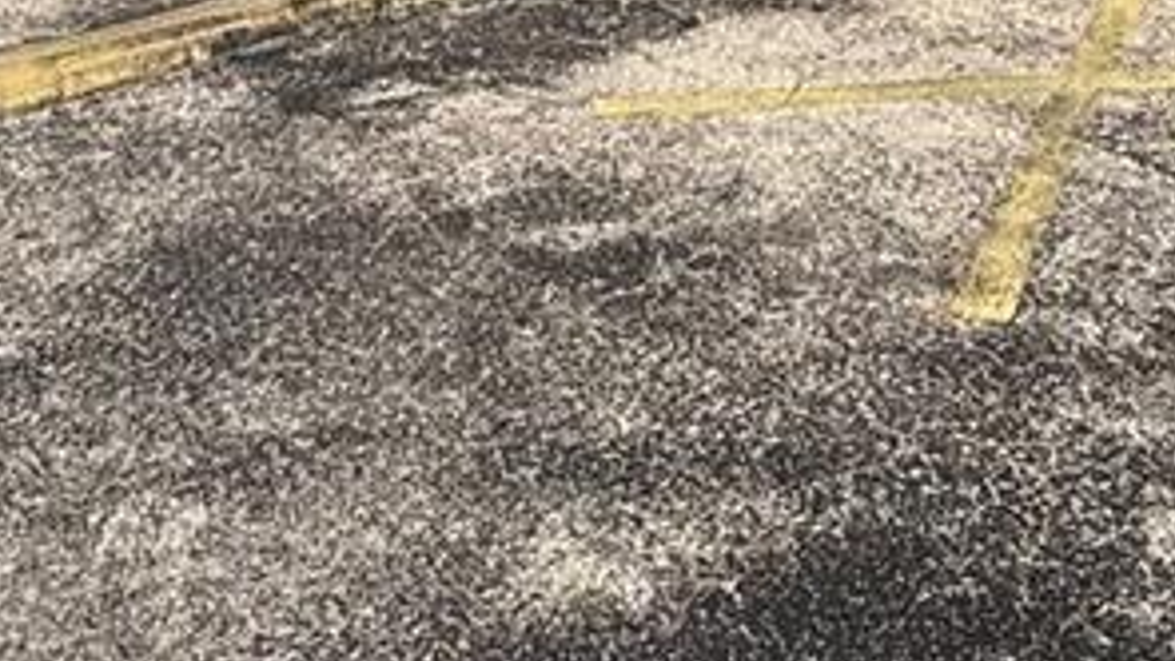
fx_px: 1932
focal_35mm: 62
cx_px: 765
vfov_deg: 16.4
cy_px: -518
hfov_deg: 33.6
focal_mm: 2.22
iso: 50
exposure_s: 1/2237
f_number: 2.2
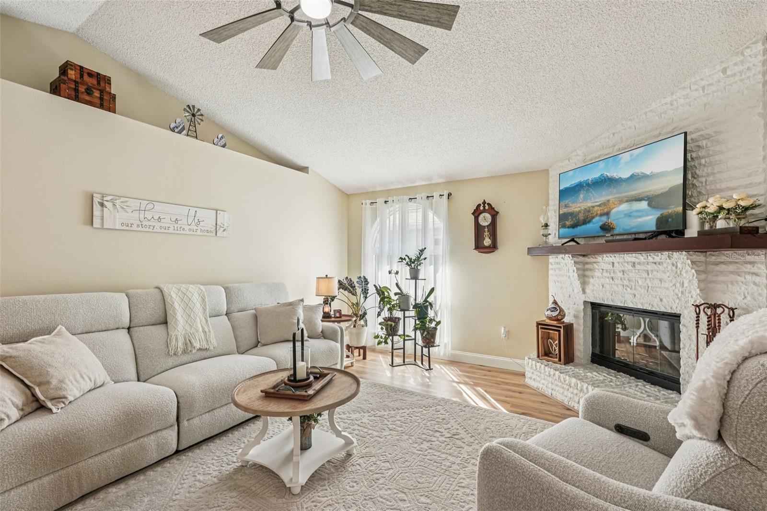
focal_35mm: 16
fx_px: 341
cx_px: 384
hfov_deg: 96.7
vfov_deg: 73.7
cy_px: 256
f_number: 8
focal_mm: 16
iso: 400
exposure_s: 1/40
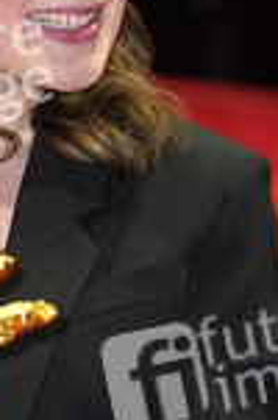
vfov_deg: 5.9
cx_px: -8
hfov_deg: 3.9
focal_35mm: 350
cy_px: 225
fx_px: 4073
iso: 1250
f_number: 6.3
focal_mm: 132
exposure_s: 1/160
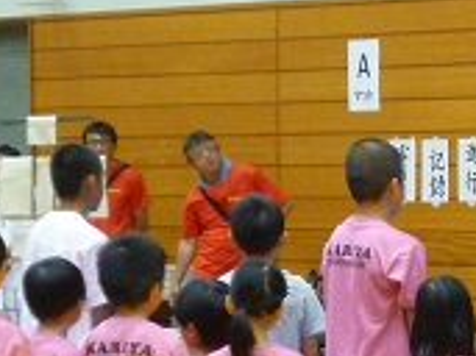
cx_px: 494
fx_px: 4205
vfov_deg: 4.8
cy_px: 293
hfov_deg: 6.5
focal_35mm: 306
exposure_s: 1/30
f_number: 4.2
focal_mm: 13.3
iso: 400
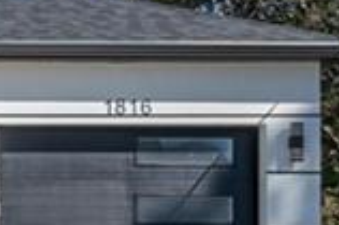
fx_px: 1825
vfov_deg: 7.0
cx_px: -459
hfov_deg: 9.5
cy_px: 253
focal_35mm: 194
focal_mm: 20
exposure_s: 1/400
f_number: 8
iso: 100
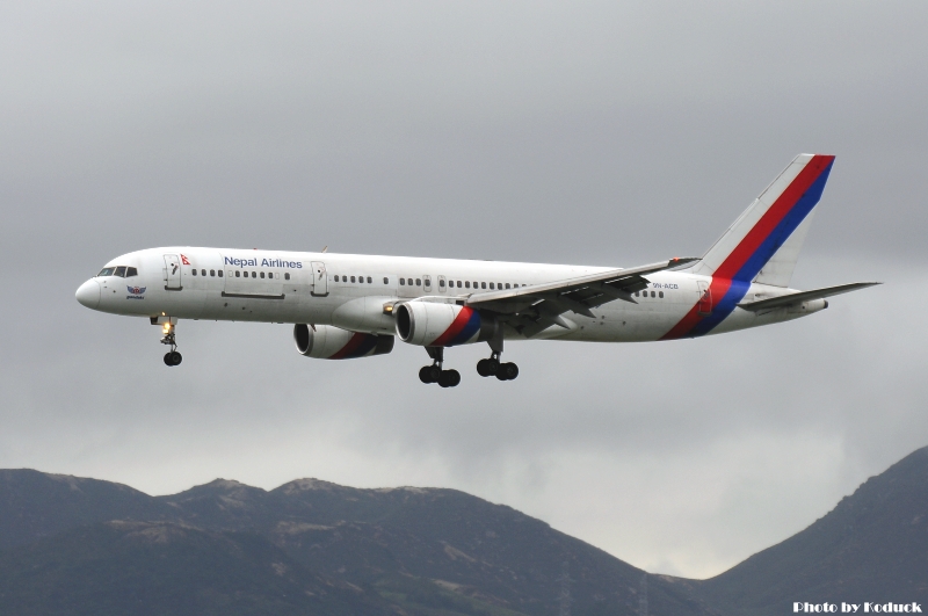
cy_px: 308
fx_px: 11197
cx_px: 464
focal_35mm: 435
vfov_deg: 3.2
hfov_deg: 4.7
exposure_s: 1/800
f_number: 5.6
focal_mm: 290
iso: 200
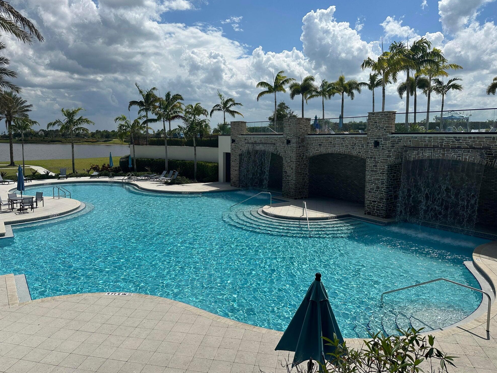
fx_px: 373
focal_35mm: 26
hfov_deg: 67.3
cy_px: 176
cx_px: 236
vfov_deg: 53.0
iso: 80
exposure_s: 1/13699
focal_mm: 6.86
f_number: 1.78
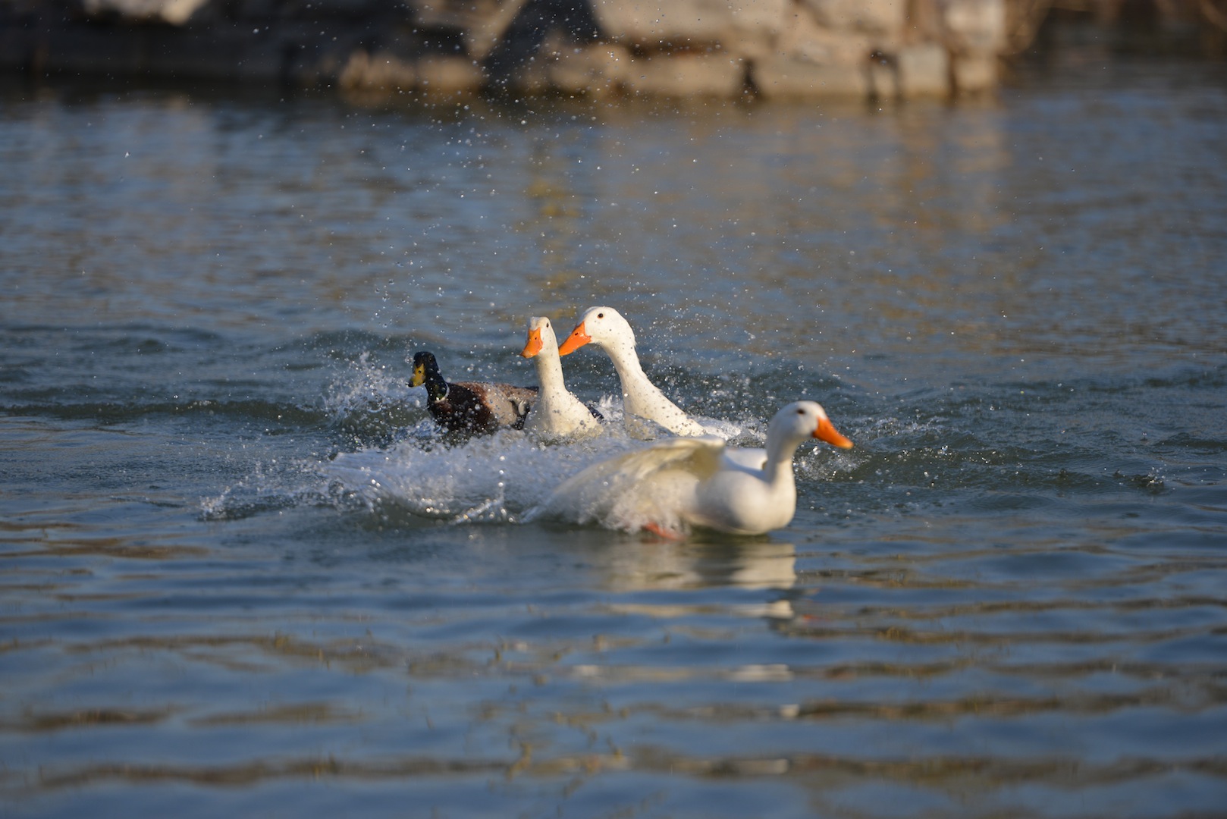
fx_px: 6819
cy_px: 410
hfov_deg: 10.3
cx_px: 614
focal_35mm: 200
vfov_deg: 6.9
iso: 200
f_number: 2.8
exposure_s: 1/3200
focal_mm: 200
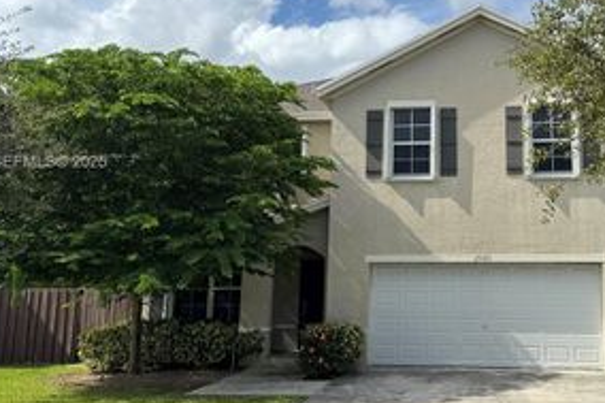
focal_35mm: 44
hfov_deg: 43.5
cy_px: 163
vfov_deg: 30.4
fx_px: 739
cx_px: 432
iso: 80
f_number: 1.78
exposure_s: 1/5348
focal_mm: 6.76
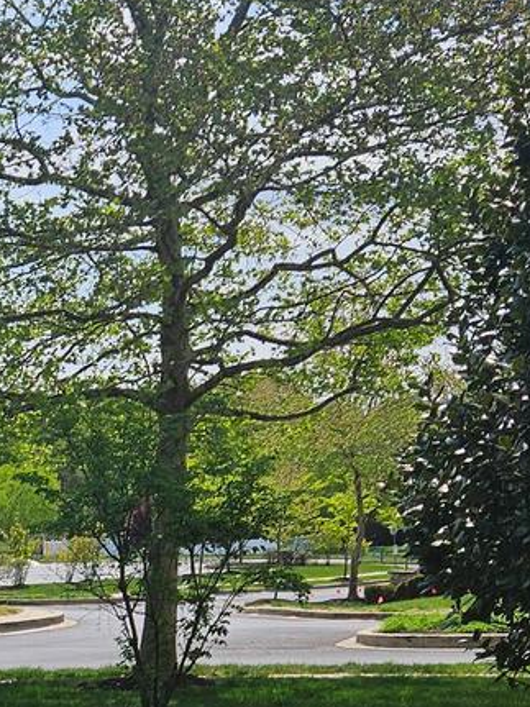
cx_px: -348
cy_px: 743
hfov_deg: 15.9
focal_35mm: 82
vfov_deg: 22.7
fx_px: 1675
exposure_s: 1/2921
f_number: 1.8
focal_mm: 5.4
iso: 25
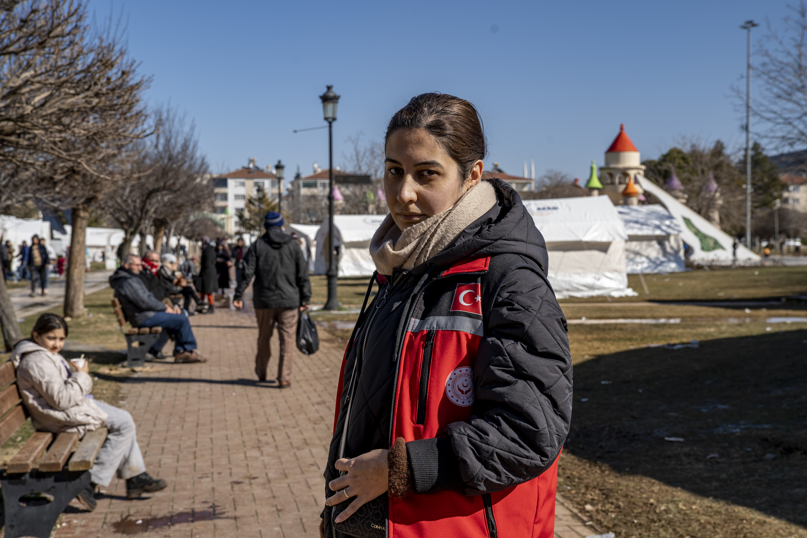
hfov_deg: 39.6
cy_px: 274
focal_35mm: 50
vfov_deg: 27.0
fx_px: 1121
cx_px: 406
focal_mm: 49
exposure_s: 1/250
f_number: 8
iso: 64
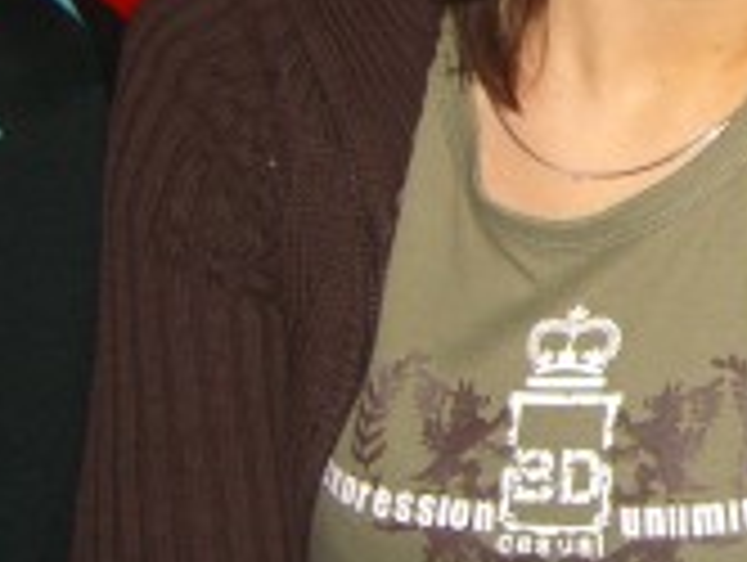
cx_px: 1130
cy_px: 36
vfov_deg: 10.8
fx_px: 2961
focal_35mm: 137
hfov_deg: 13.5
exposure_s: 1/60
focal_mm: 7.9
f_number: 2.8
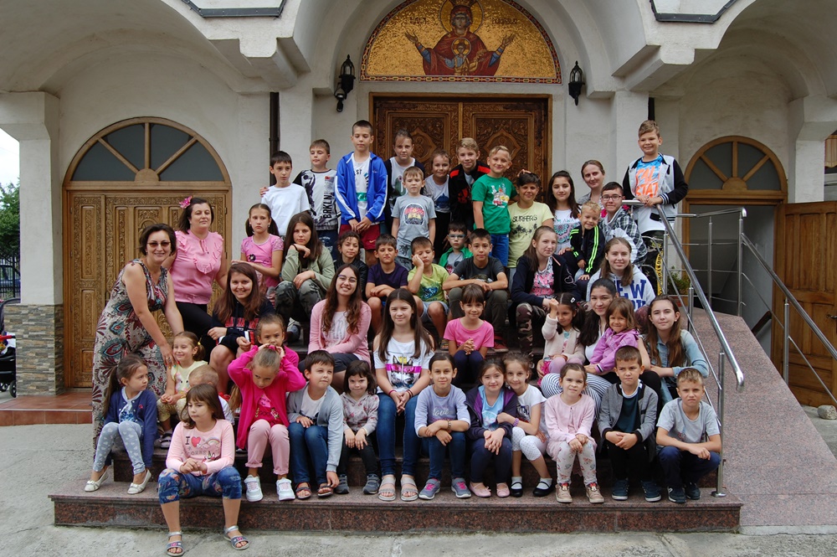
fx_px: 801
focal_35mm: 34
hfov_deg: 55.1
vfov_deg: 38.3
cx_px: 418
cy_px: 278
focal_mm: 23
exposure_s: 1/200
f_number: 7.1
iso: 200
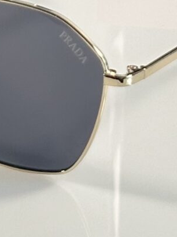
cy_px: -281
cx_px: -82
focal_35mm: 301
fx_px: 2052
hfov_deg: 4.9
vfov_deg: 6.3
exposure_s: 1/100
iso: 125
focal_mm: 6.86
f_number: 1.78
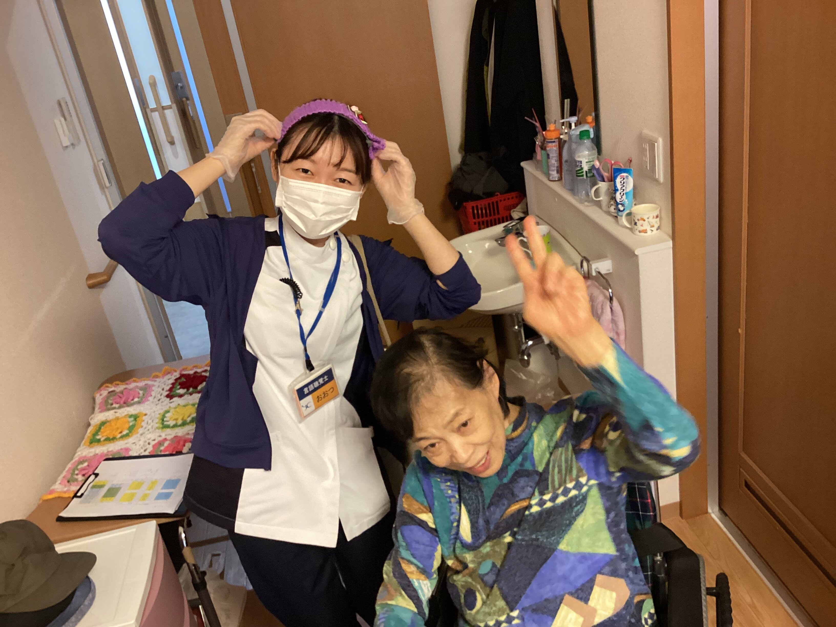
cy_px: 314
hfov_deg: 58.4
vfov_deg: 45.4
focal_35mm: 31
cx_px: 418
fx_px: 749
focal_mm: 3.3
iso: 320
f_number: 2.4
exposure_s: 1/40
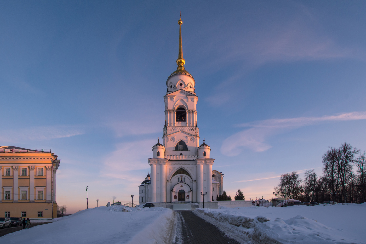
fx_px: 168
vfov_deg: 72.0
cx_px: 183
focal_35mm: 16
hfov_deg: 95.0
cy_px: 122
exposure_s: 1/60
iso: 100
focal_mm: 11
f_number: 9
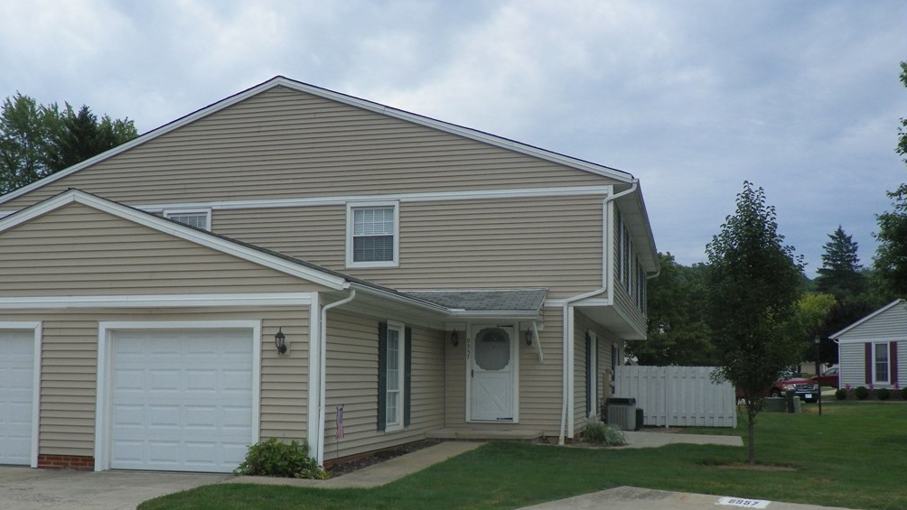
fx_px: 962
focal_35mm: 40
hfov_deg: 50.5
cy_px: 329
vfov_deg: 29.6
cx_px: 446
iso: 64
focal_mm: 6.4
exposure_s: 1/400
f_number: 4
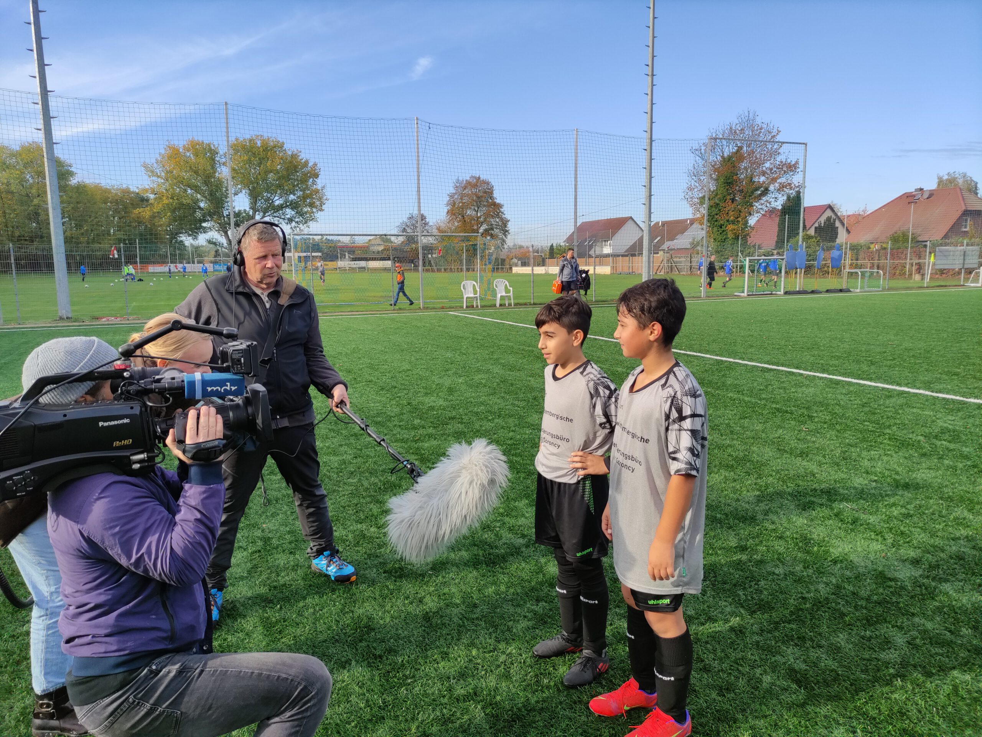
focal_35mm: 25
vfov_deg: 54.9
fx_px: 709
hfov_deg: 69.4
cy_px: 368
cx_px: 491
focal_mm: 5.43
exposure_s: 1/734
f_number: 1.89
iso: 50
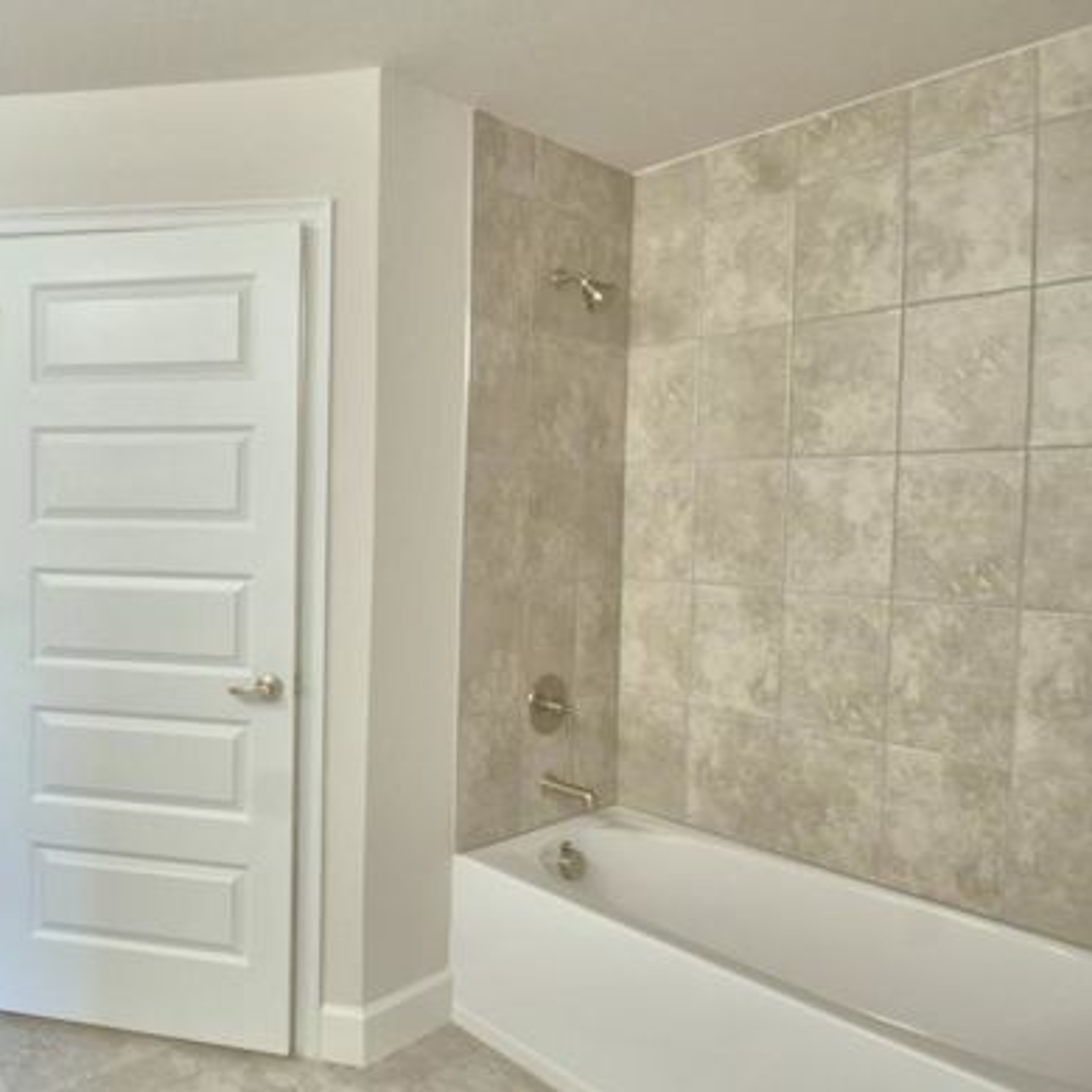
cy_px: 545
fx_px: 821
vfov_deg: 67.3
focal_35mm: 23
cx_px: 290
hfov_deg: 63.8
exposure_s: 1/50
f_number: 4.5
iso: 400
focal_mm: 10
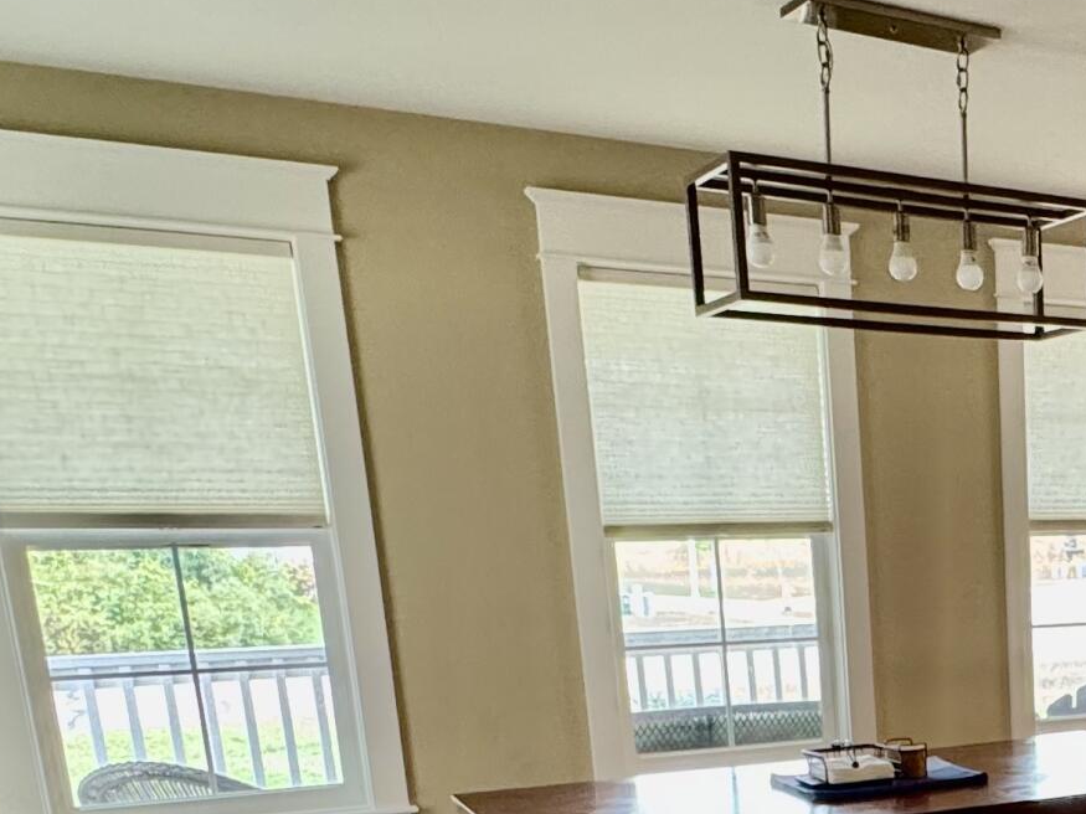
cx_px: 1187
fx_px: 1506
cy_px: 881
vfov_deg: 27.8
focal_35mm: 48
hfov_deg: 34.4
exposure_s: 1/60
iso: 250
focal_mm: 2.22
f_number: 2.2
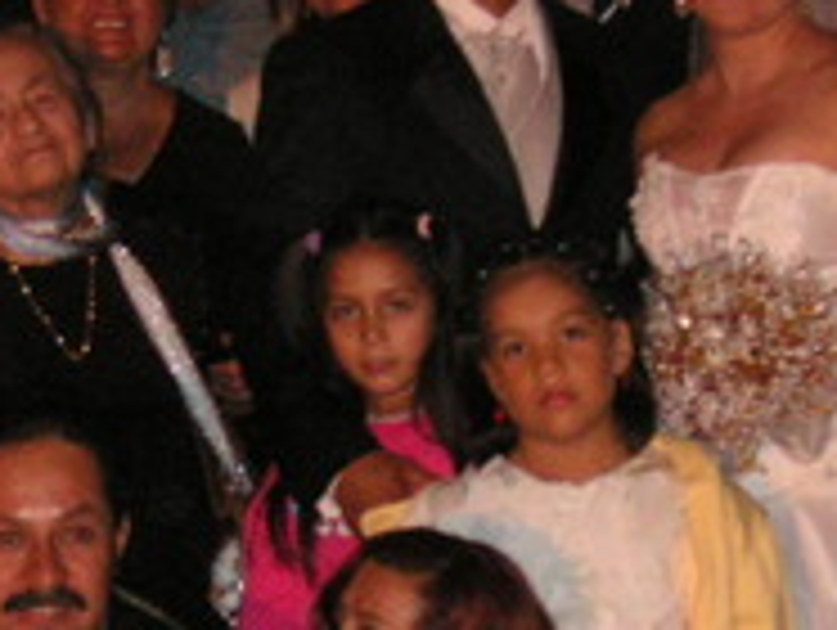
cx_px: 342
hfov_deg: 15.5
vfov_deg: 11.6
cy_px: 522
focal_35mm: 127
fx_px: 3075
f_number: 2.8
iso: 160
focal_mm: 6.1
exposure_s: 1/45
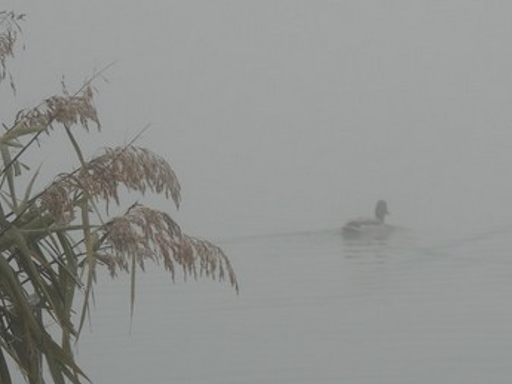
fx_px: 5696
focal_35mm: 385
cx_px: 398
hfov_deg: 5.1
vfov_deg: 3.9
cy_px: 256
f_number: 4.6
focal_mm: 40.1
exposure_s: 1/200
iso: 100
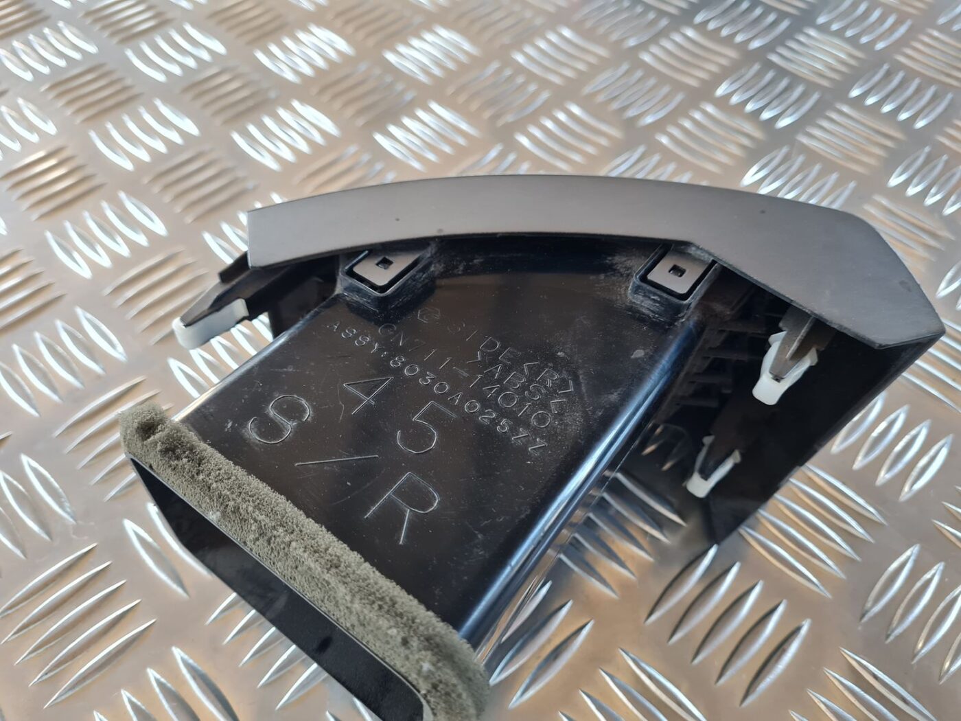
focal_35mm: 26
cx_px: 480
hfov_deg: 67.3
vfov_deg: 53.1
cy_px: 360
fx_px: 722
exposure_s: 1/50
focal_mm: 5.4
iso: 160
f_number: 1.8
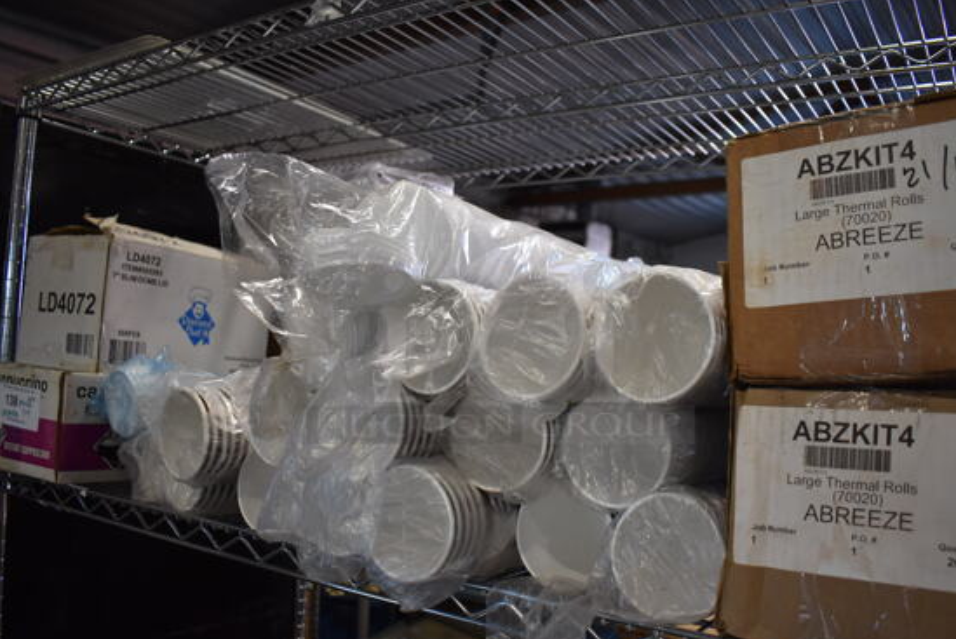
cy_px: 352
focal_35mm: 30
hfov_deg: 61.9
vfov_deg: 43.6
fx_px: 797
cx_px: 502
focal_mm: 18
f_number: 3.5
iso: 800
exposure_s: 1/200
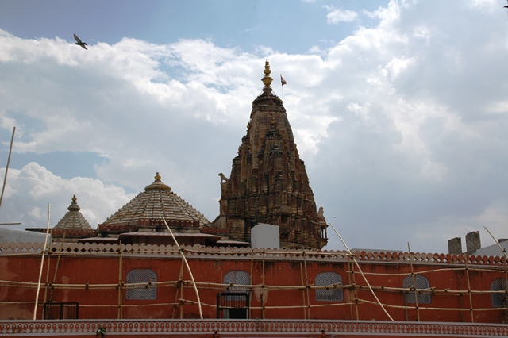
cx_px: 254
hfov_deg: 35.1
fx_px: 804
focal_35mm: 57
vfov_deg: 23.8
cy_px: 169
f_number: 11
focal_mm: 38
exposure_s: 1/500
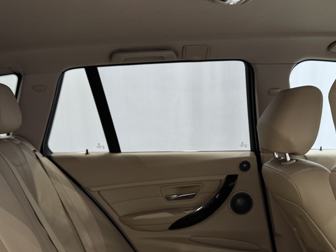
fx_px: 437
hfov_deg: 41.9
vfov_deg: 30.7
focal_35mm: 45
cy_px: 230
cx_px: 200
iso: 125
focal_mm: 6.76
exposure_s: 1/50
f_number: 1.78
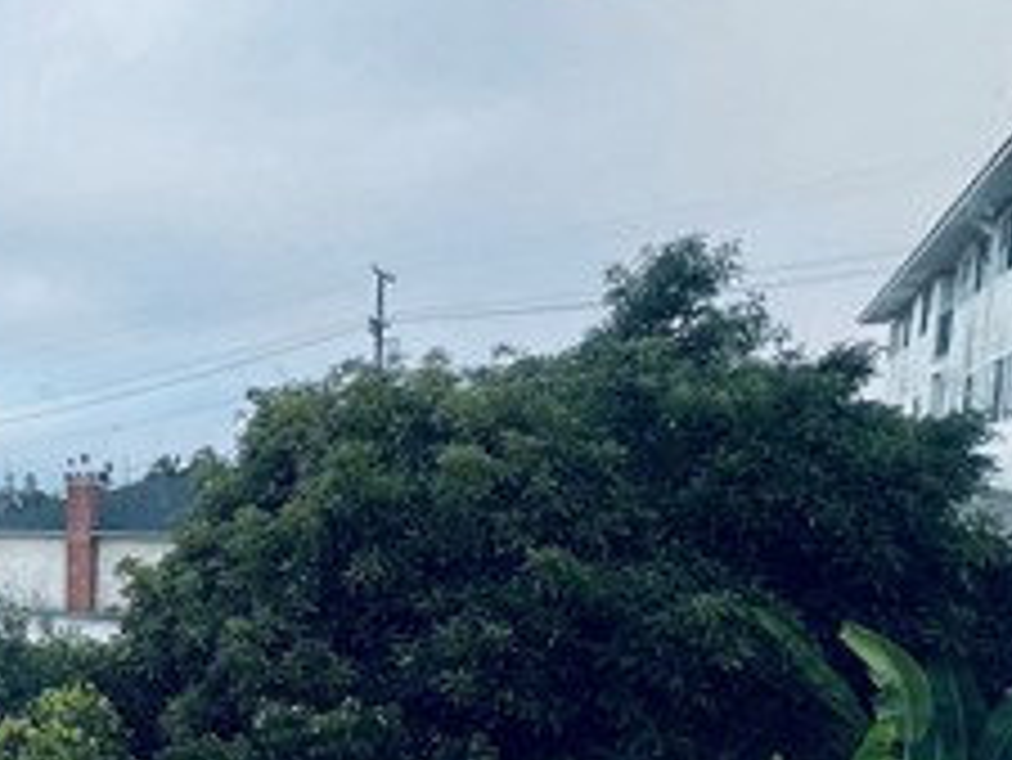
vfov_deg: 37.2
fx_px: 1082
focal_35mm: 37
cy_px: 621
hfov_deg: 43.2
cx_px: 4
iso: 32
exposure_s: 1/139
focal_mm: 1.57
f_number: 1.8
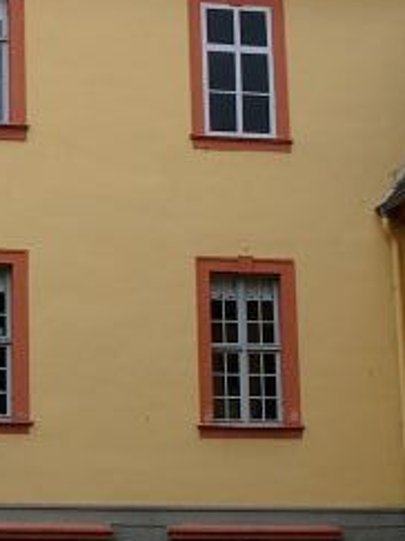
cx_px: 16
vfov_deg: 17.5
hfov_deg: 13.1
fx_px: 1749
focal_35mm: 112
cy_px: 198
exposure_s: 1/234
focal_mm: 7.13
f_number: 4
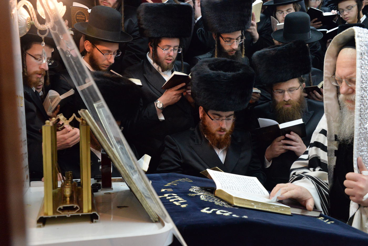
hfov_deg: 50.7
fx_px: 388
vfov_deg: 35.1
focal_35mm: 38
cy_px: 123
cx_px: 184
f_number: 6.3
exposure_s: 1/160
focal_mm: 38
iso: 6400
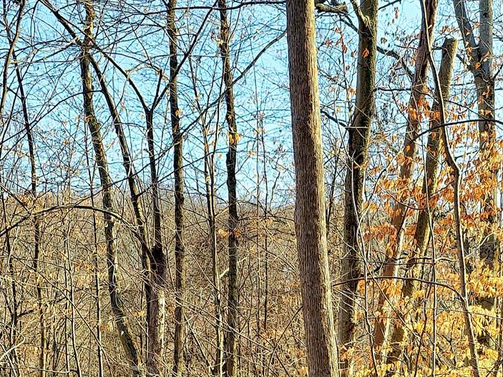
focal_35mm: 67
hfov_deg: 28.8
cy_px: 490
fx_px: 973
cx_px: 334
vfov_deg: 20.1
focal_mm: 6.3
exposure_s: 1/120
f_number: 1.7
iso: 20
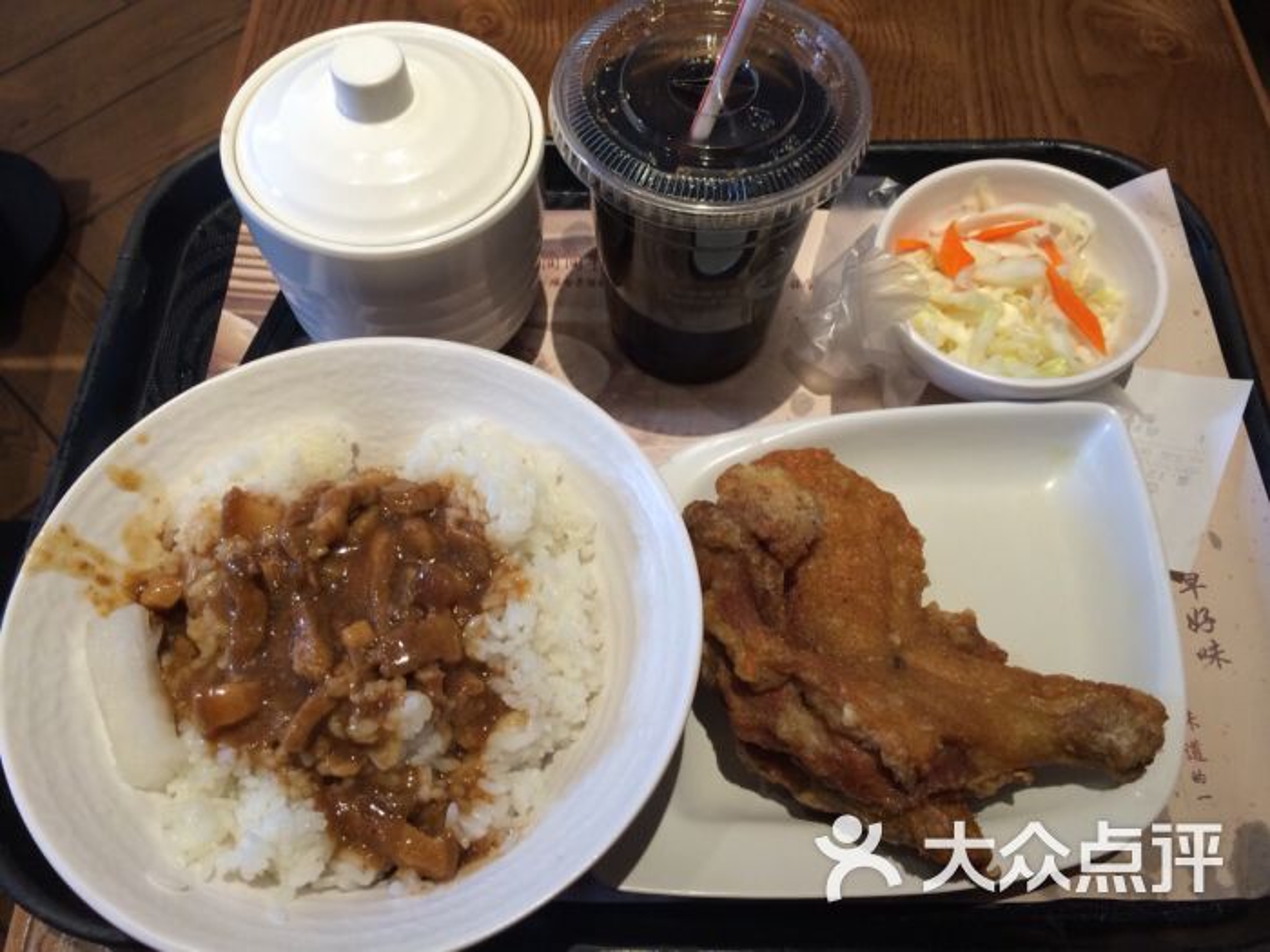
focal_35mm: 30
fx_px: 1101
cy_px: 476
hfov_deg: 60.0
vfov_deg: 46.8
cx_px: 635
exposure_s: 1/30
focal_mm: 4.12
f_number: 2.2
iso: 50
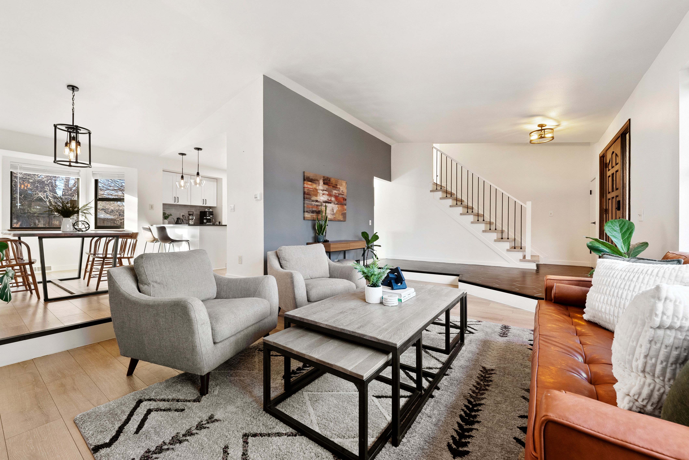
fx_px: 268
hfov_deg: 104.2
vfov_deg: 81.3
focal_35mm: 14
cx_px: 344
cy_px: 230
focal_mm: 14
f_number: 8
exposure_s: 1/10
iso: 640
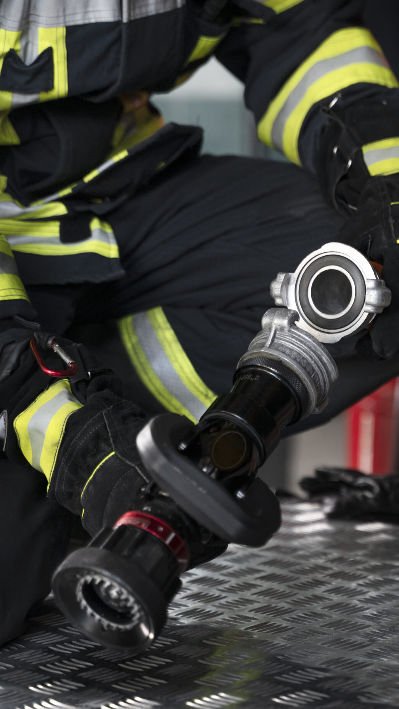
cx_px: 354
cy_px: 354
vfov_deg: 18.2
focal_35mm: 118
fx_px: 2220
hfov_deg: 10.2
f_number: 2.8
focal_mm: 75
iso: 400
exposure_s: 1/200
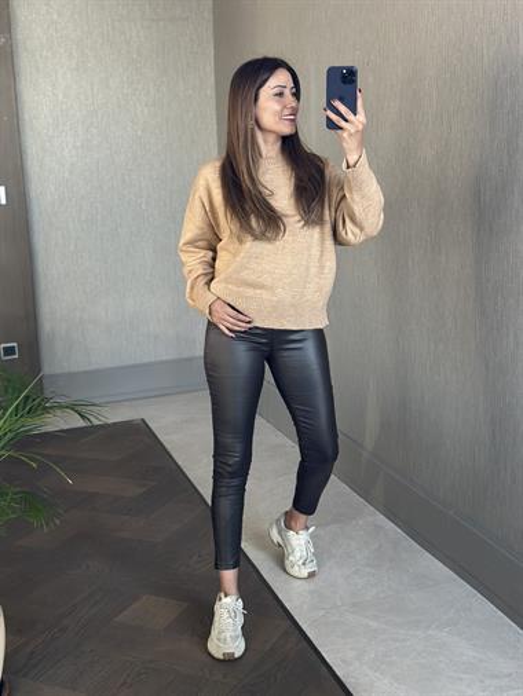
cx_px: 262
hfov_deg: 30.3
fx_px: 966
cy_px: 348
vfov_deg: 39.6
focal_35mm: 48
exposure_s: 1/60
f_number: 1.78
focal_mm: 6.86
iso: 160
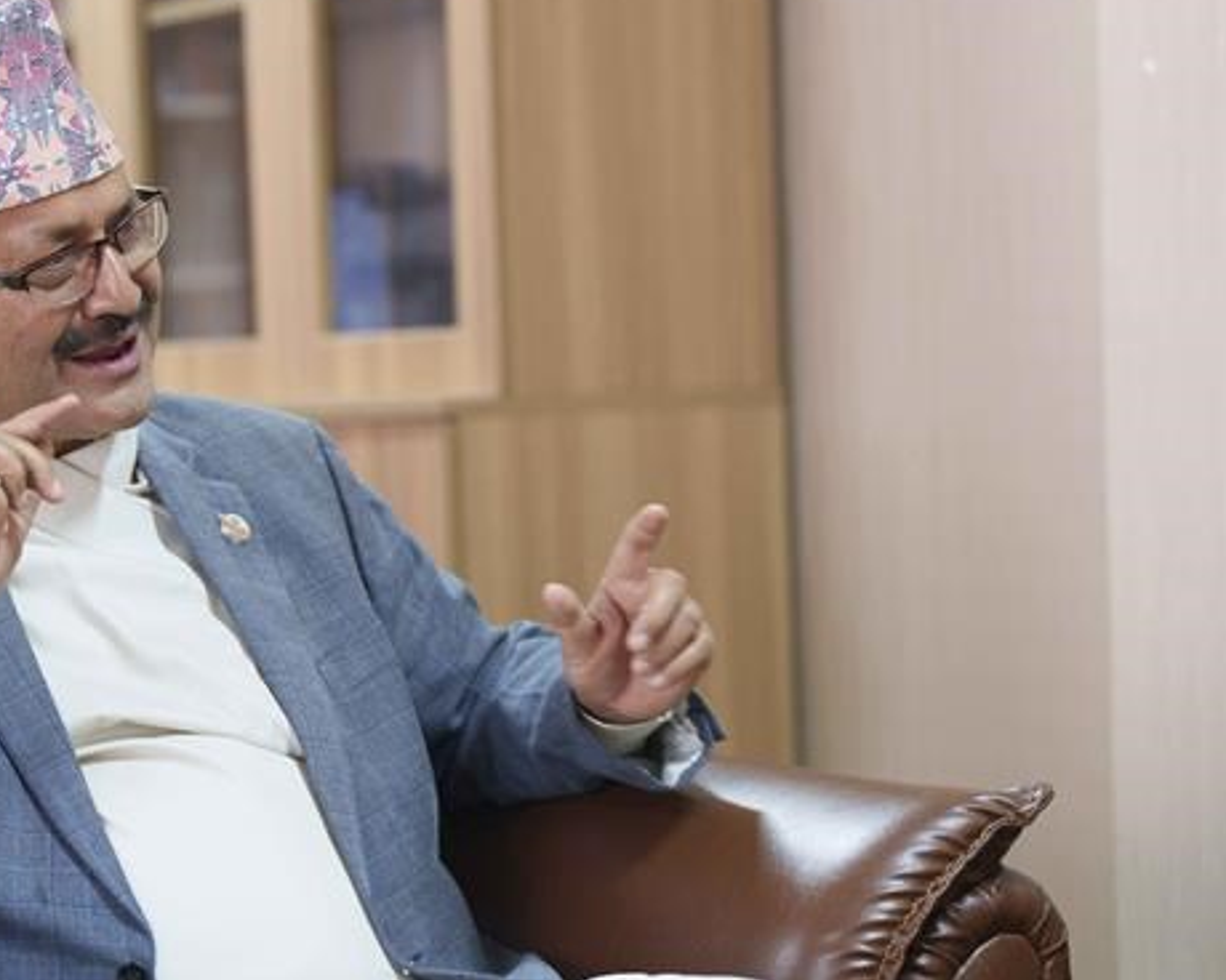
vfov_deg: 15.1
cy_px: 494
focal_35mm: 102
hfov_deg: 18.8
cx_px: 405
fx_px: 3701
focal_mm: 77
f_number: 3.2
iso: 3200
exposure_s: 1/80
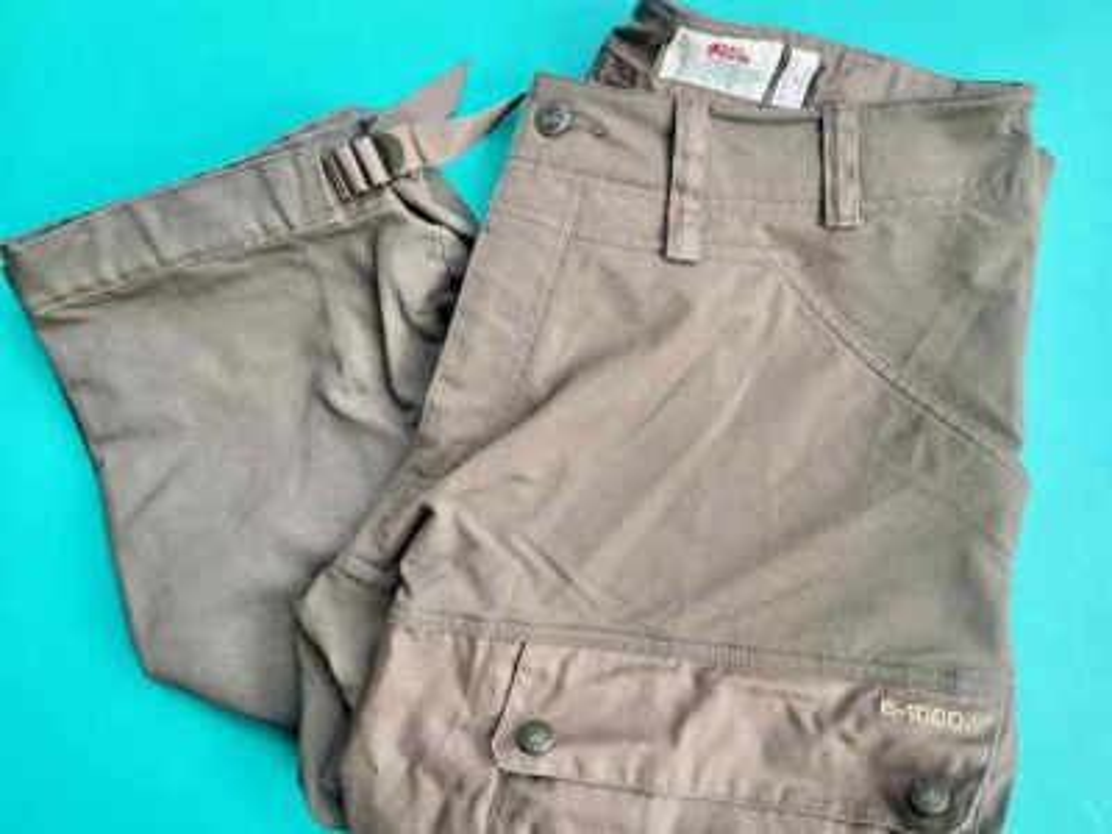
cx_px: 556
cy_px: 417
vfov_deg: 53.1
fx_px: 835
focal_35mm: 26
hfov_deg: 67.3
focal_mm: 4.2
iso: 40
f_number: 1.6
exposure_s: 1/121
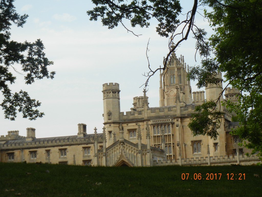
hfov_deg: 19.3
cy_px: 98
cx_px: 131
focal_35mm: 102
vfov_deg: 14.5
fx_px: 772
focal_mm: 18.3
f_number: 4.5
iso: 160
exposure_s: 1/453
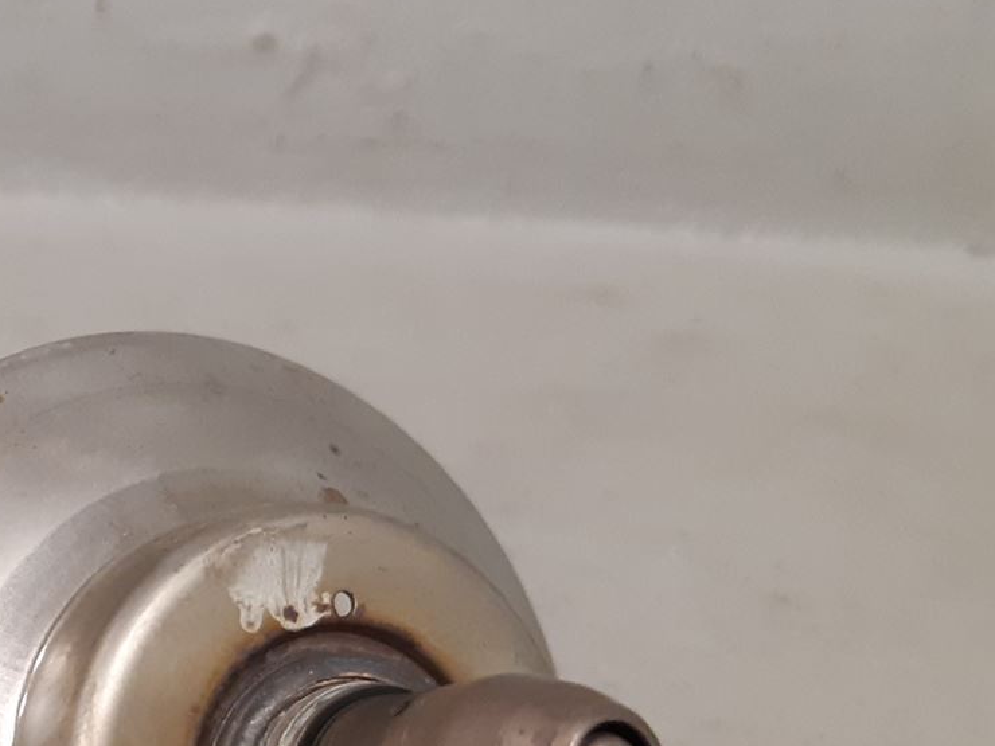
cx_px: -253
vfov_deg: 19.7
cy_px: 781
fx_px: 2070
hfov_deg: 24.1
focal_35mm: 72
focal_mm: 3.93
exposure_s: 1/50
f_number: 1.7
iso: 200
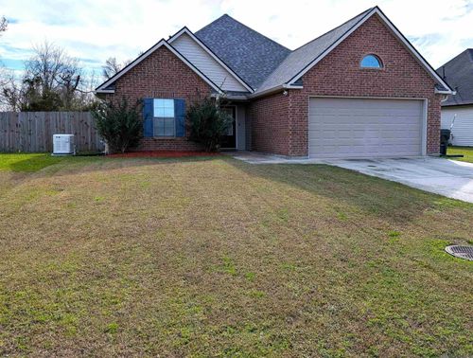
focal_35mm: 24
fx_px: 329
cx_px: 236
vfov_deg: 57.1
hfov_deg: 71.4
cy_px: 179
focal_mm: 4.53
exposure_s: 1/4386
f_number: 1.7
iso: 29
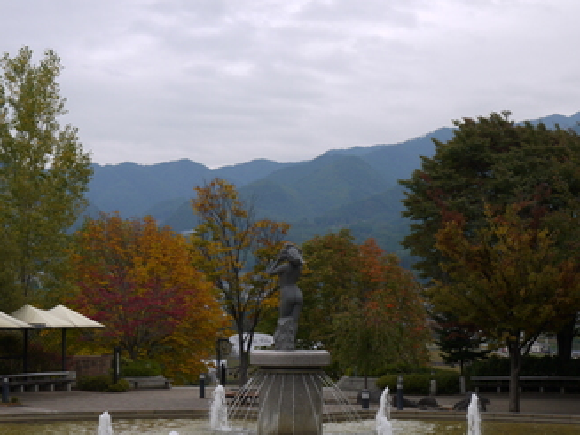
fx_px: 1290
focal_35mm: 77
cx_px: 333
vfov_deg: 19.1
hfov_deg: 25.3
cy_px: 273
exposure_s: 1/250
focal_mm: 28
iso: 160
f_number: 8
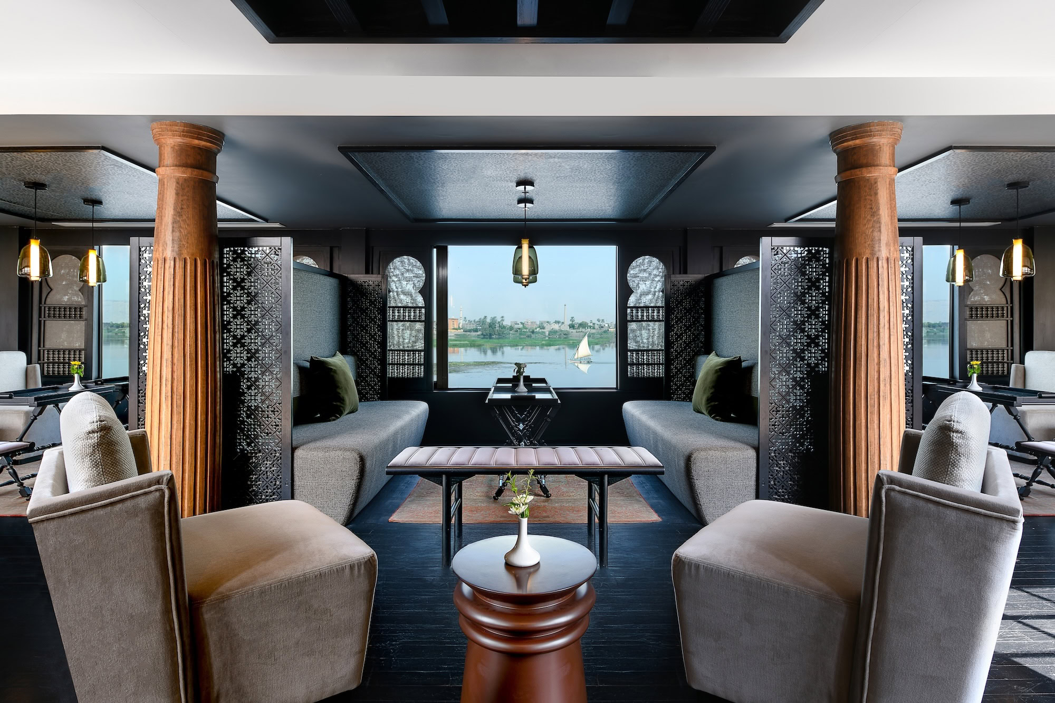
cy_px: 352
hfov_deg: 84.0
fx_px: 586
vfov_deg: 61.9
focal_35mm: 20
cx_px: 528
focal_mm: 20
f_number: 13
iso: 100
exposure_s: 1/3.33
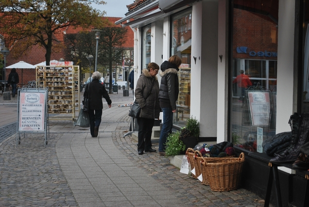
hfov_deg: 24.6
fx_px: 709
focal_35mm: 82
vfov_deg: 16.6
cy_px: 104
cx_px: 154
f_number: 5.6
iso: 180
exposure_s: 1/125
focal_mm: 55
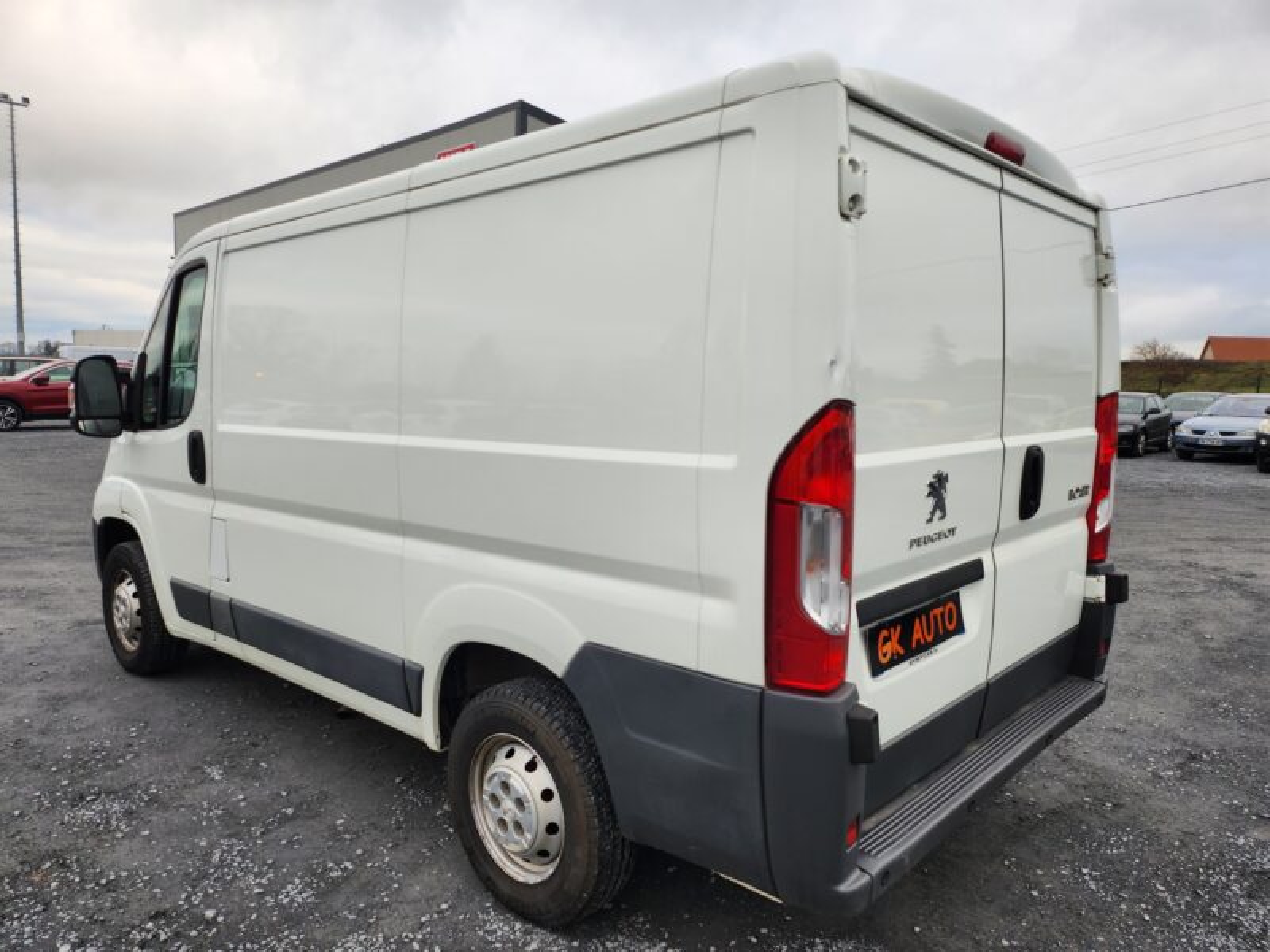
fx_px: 881
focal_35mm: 24
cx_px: 635
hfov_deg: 71.6
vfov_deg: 56.8
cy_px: 476
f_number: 1.8
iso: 50
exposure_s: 1/263
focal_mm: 5
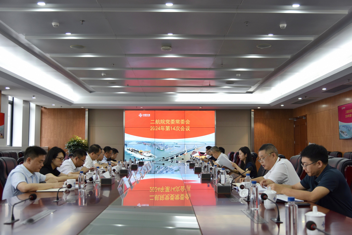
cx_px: 176
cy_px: 118
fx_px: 372
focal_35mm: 38
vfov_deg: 35.1
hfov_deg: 50.7
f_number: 4
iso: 250
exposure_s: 1/40
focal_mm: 38
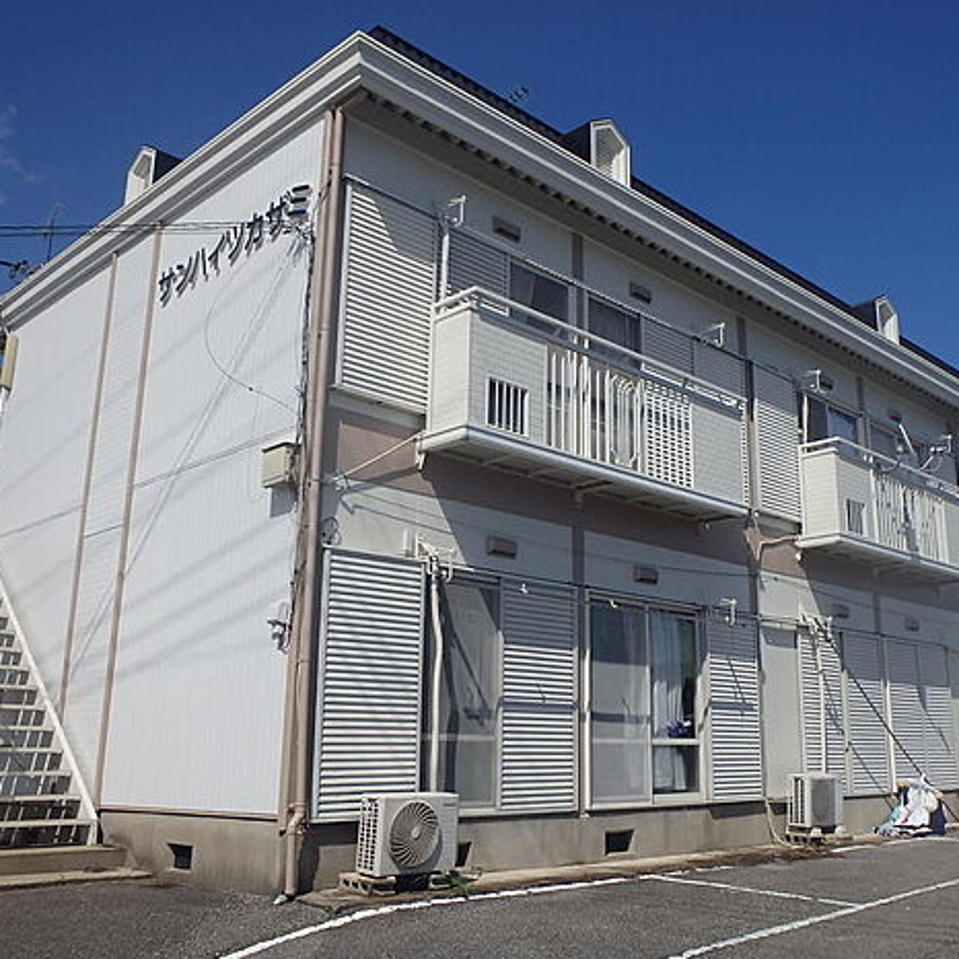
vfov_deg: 48.5
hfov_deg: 48.1
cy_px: 482
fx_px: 1066
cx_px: 580
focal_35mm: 34
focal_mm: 5
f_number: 11
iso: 125
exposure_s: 1/250
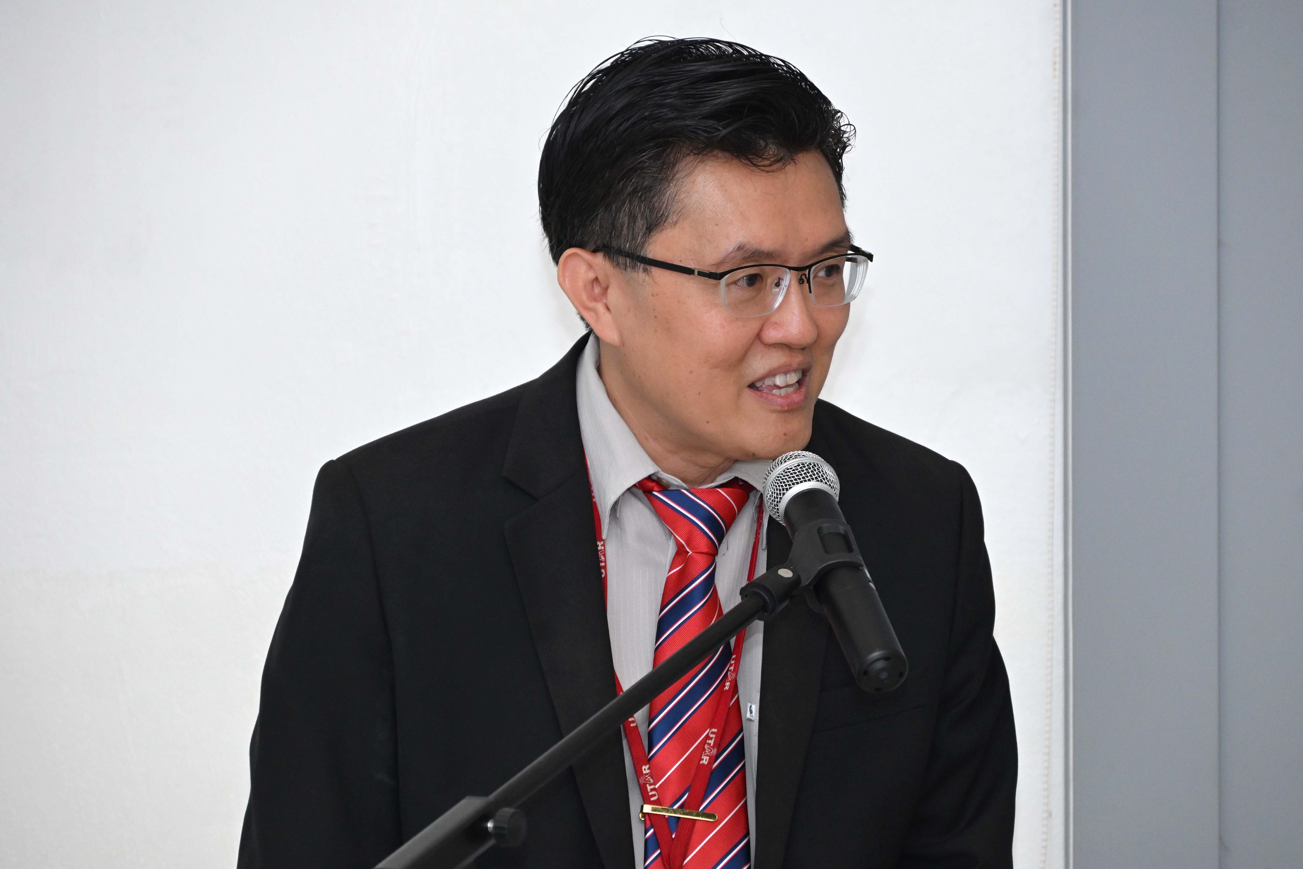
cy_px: 434
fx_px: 5972
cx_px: 652
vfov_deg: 8.3
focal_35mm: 165
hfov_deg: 12.5
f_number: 6
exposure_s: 1/125
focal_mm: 110
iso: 1600
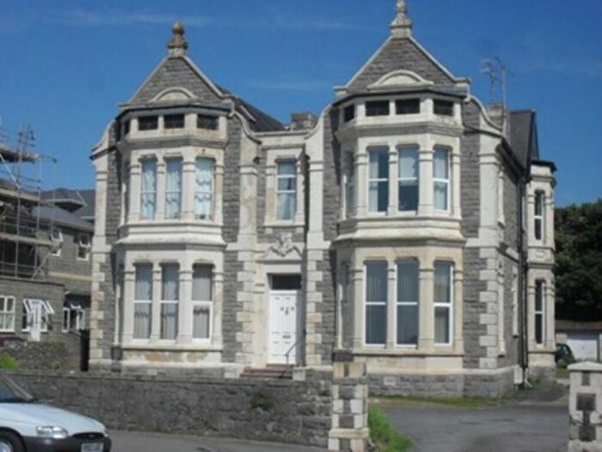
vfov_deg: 25.7
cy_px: 226
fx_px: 991
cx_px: 301
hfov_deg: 33.8
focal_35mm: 57
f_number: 10.9
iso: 100
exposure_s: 1/250
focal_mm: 10.1
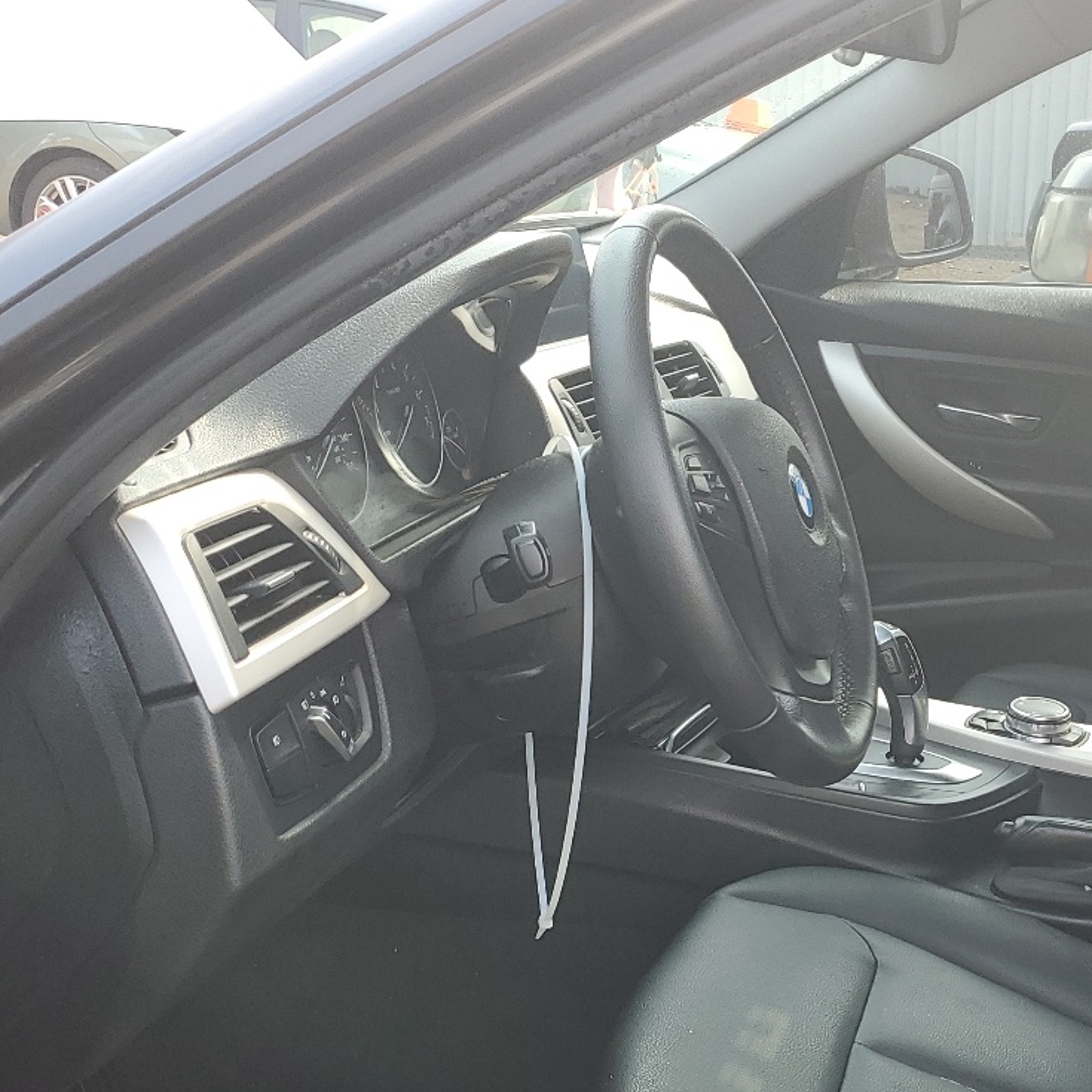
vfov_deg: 33.7
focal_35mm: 50
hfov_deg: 32.5
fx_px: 1785
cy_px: 728
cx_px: 963
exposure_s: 1/345
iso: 50
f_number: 1.5
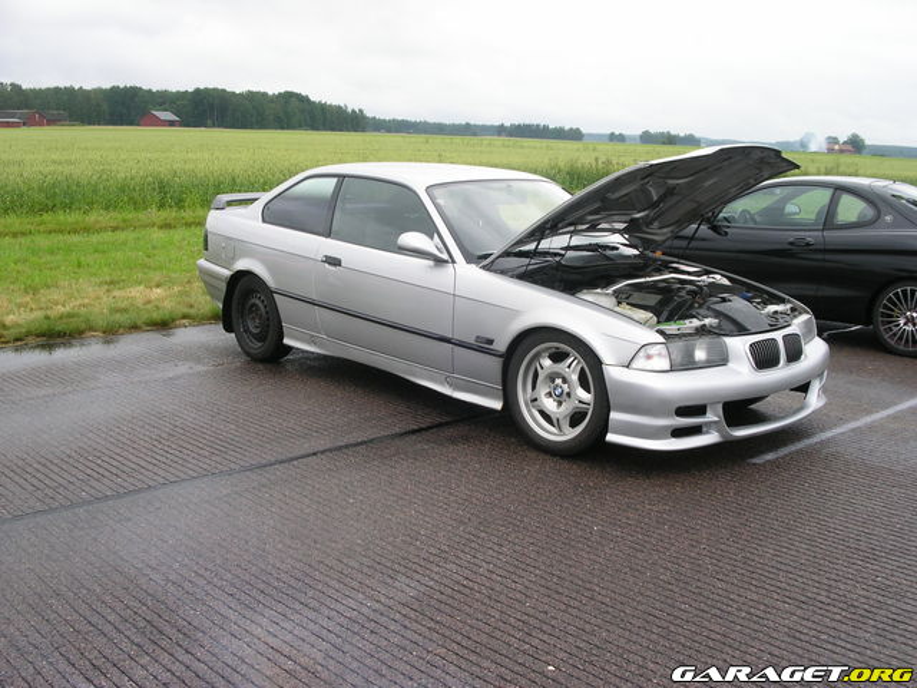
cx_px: 458
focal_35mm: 38
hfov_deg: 49.0
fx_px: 1007
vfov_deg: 37.7
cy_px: 344
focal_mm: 7.8
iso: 100
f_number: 5.6
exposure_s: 1/180
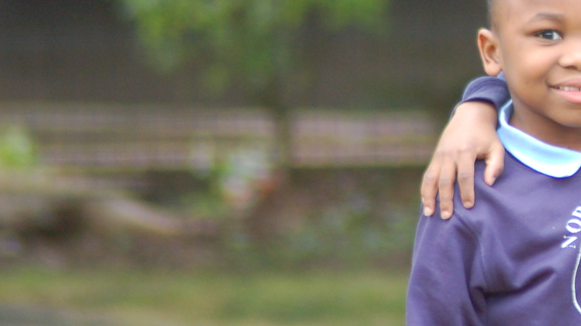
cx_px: 639
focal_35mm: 1048
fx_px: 16143
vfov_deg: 1.2
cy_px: 106
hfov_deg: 2.1
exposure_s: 1/125
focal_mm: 300
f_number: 5.6
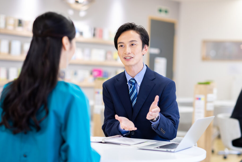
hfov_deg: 23.9
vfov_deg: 16.1
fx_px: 571
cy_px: 81
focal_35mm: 85
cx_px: 121
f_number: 2.5
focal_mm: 85
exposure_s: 1/160
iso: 640
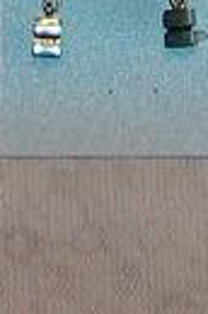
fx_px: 2239
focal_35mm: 257
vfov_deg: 7.3
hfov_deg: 5.3
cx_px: 126
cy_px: -565
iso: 125
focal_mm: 5.7
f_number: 2.9
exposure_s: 1/40
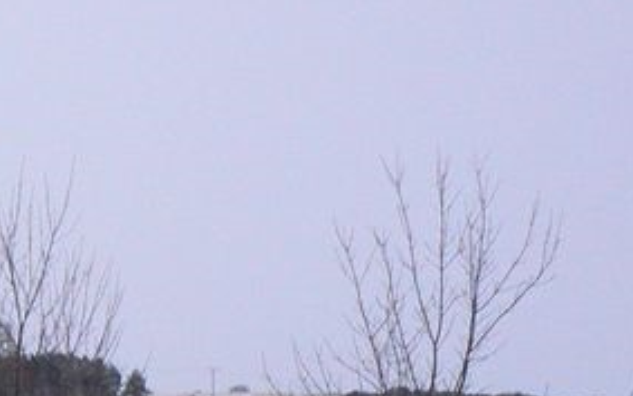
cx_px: -324
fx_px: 2381
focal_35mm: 138
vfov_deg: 8.9
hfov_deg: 14.1
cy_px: 799
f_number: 2.8
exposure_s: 1/25
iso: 200
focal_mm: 6
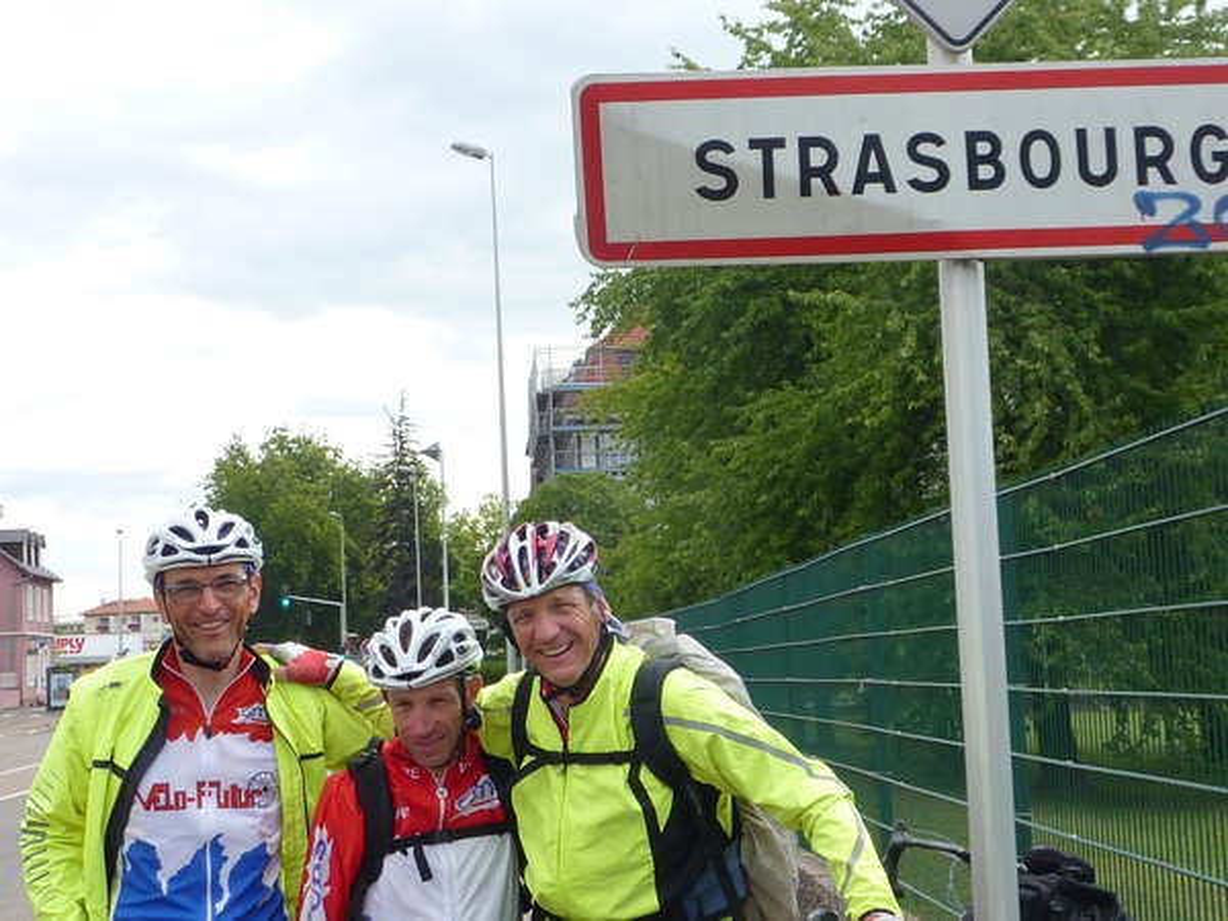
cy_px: 460
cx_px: 614
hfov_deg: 34.9
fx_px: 1951
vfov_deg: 26.6
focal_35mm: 55
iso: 80
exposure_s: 1/400
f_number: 4
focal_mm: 5
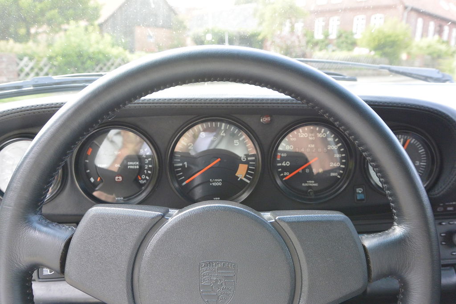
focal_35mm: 29
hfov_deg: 63.7
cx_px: 228
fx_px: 367
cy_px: 152
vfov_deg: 44.9
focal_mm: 11
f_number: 3.5
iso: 360
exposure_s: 1/125
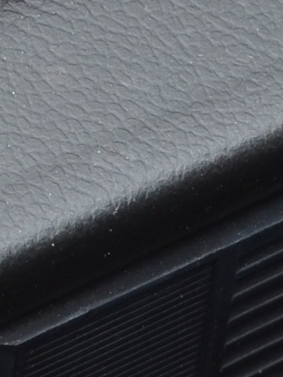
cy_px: 362
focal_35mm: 387
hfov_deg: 3.8
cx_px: -236
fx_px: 4222
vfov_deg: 5.1
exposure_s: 1/125
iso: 250
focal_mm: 30
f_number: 5.6
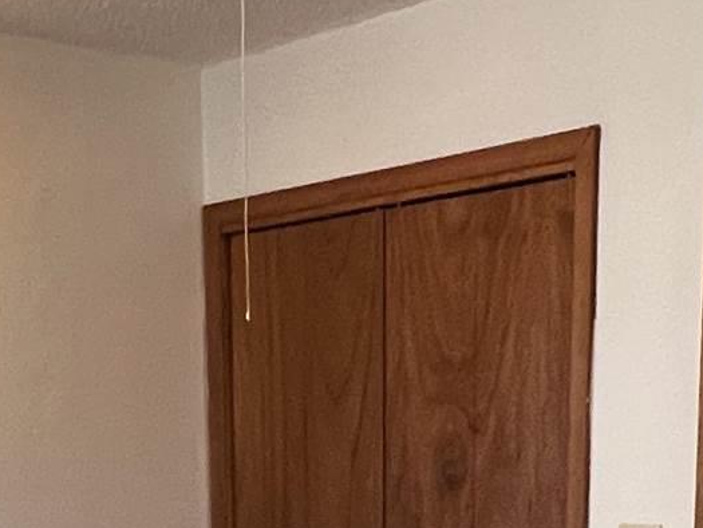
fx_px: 1544
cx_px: 244
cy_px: 823
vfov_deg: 17.2
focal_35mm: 76
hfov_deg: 25.5
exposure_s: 1/60
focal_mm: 1.57
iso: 320
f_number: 1.8
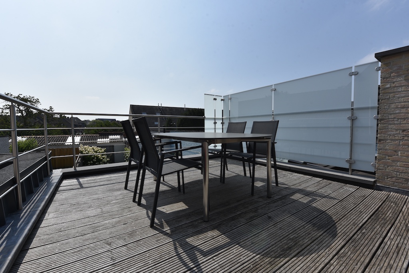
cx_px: 204
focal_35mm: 14
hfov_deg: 104.2
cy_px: 136
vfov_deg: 81.2
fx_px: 159
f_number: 11
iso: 200
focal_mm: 14
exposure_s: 1/500
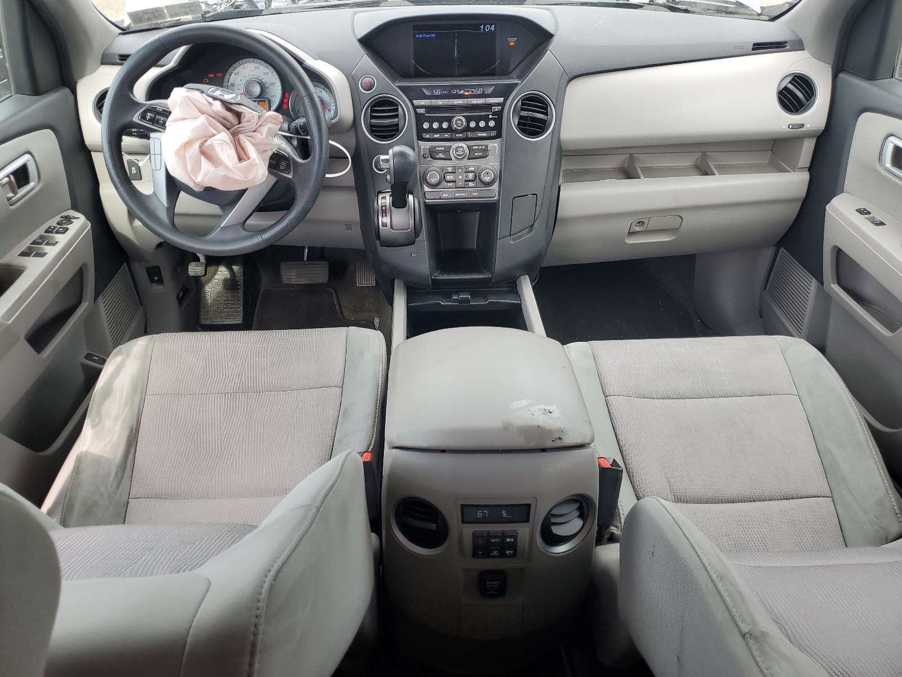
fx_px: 677
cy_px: 338
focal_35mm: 26
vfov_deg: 53.1
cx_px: 451
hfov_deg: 67.3
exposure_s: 1/200
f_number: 1.5
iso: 50
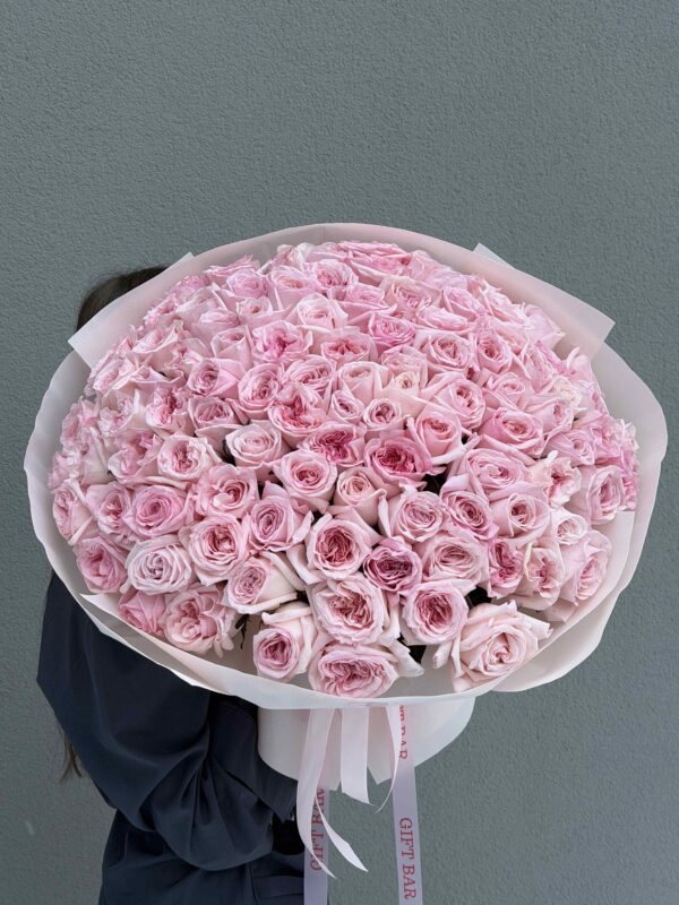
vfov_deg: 39.7
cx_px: 340
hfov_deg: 30.3
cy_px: 452
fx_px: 1255
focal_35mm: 48
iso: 100
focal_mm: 6.76
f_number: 1.78
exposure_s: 1/74
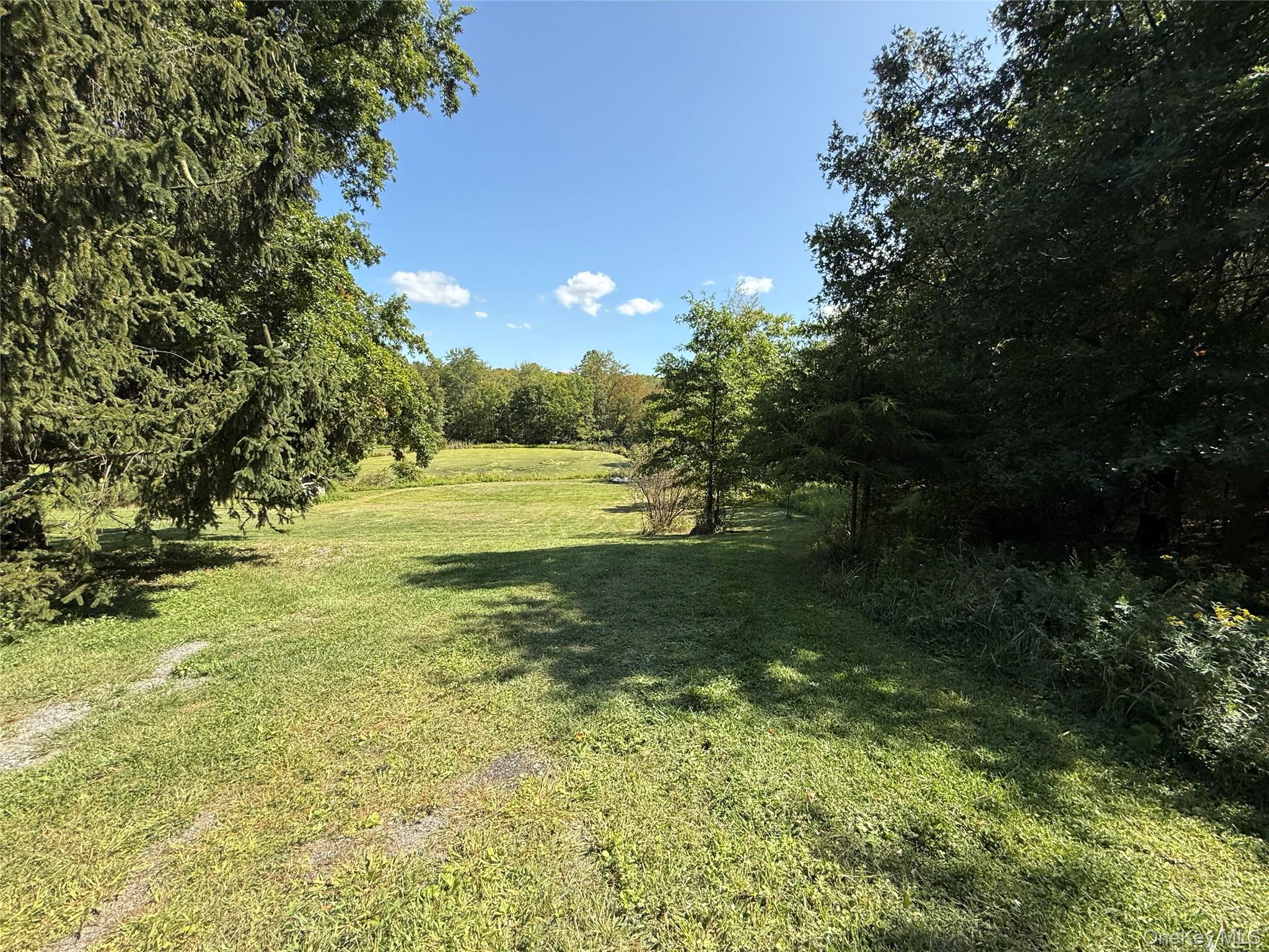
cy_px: 476
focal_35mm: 14
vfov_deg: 85.7
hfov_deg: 102.1
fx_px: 513
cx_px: 634
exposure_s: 1/876
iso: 50
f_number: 2.2
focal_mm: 2.22
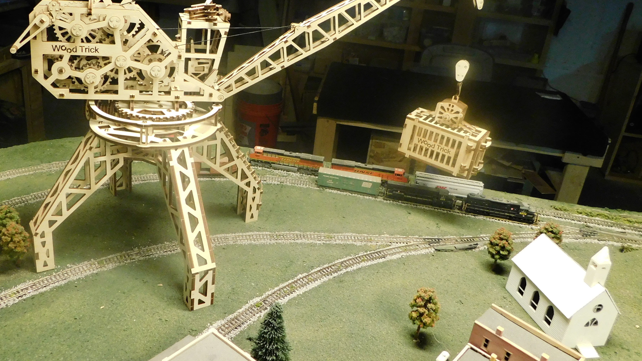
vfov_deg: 36.5
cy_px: 139
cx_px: 256
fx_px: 545
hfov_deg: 60.5
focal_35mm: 32
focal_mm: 4
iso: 400
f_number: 3
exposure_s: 1/20
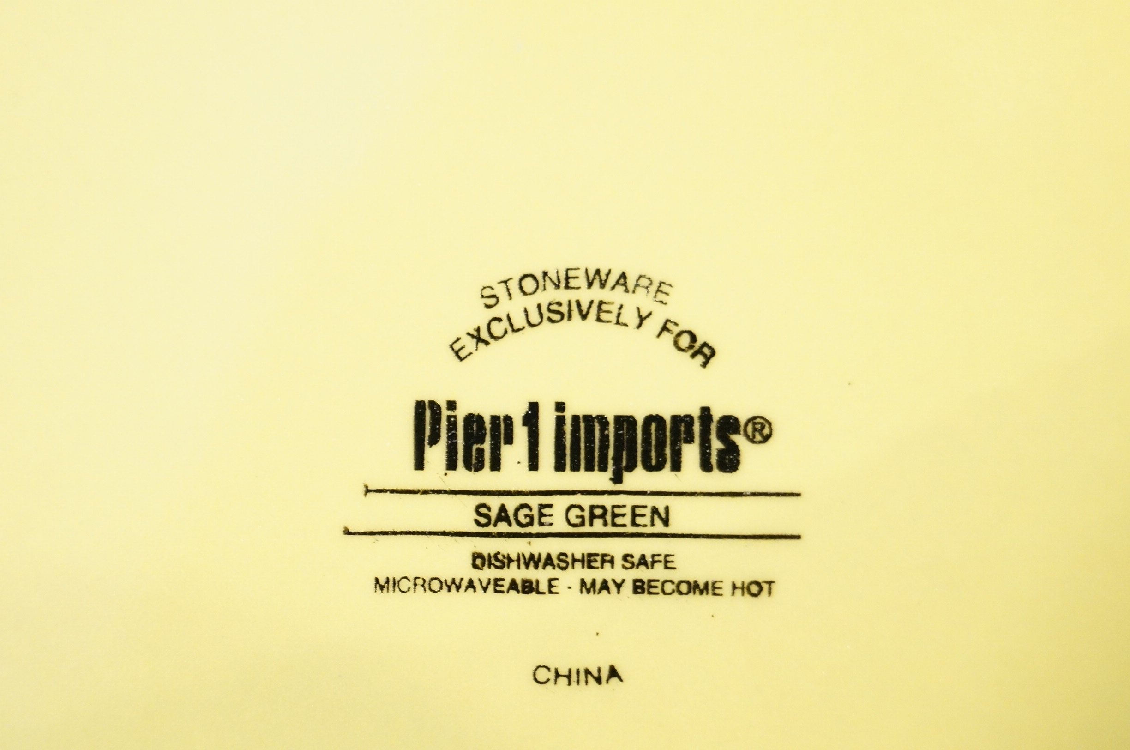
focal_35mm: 82
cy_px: 375
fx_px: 2585
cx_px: 565
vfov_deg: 16.5
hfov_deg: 24.7
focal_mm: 55
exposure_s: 1/20
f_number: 5.6
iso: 3200
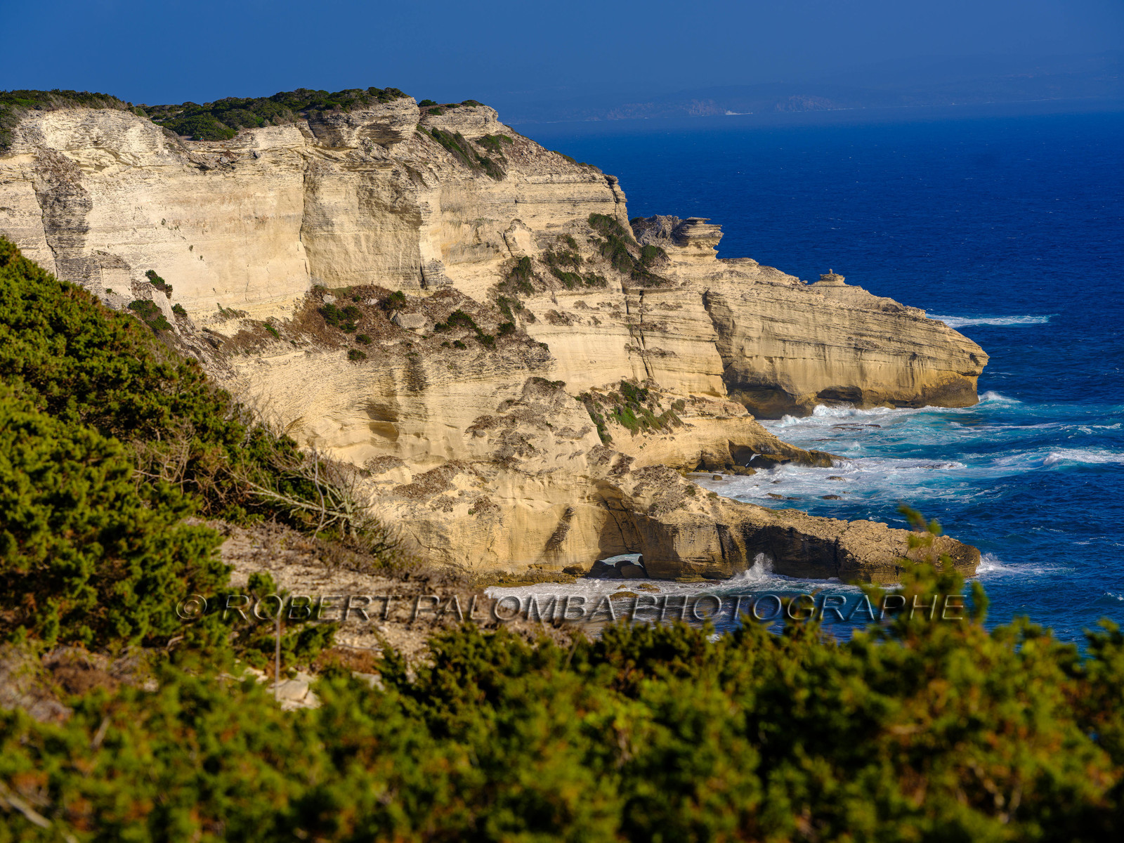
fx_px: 3864
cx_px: 562
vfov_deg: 12.5
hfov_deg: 16.6
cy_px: 422
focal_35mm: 119
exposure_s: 1/200
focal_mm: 150.5
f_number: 11
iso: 100
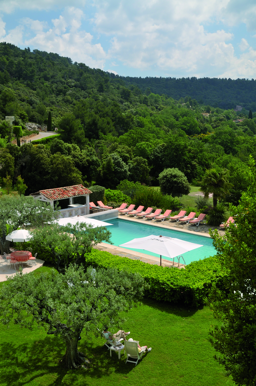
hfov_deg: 30.8
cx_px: 128
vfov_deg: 45.0
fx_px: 465
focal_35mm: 44
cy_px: 193
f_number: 11
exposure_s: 1/80
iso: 200
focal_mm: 29
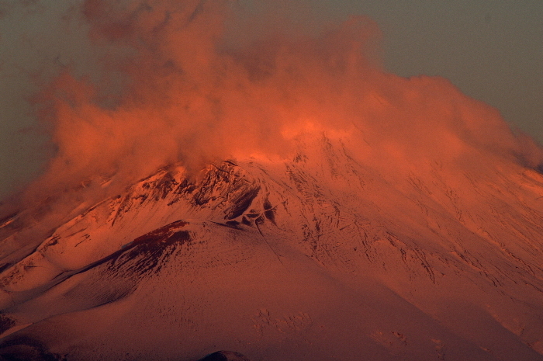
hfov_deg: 5.5
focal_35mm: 375
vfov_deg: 3.7
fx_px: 5650
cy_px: 180
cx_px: 272
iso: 100
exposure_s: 1/20
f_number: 11
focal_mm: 250
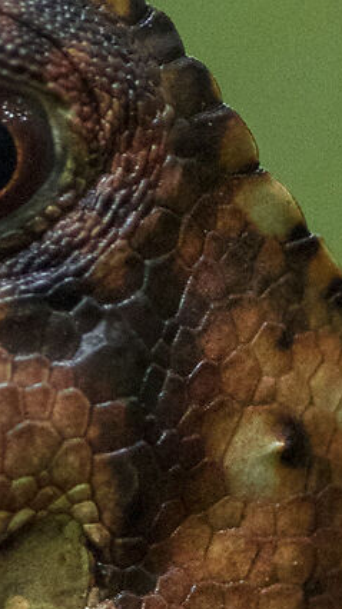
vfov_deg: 3.5
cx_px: -325
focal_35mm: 620
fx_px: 10015
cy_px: 1086
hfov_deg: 2.0
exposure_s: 1/80
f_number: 4.5
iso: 800
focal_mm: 70
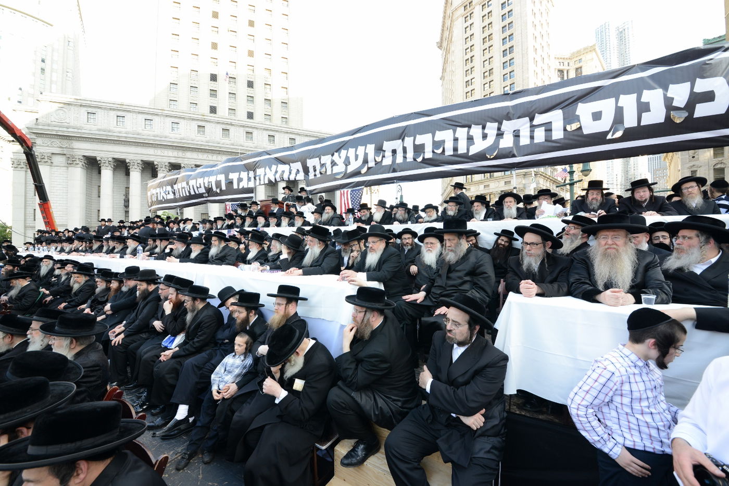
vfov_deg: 85.4
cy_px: 243
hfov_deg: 108.3
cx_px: 364
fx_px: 263
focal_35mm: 13
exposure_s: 1/160
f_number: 8
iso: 800
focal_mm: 13
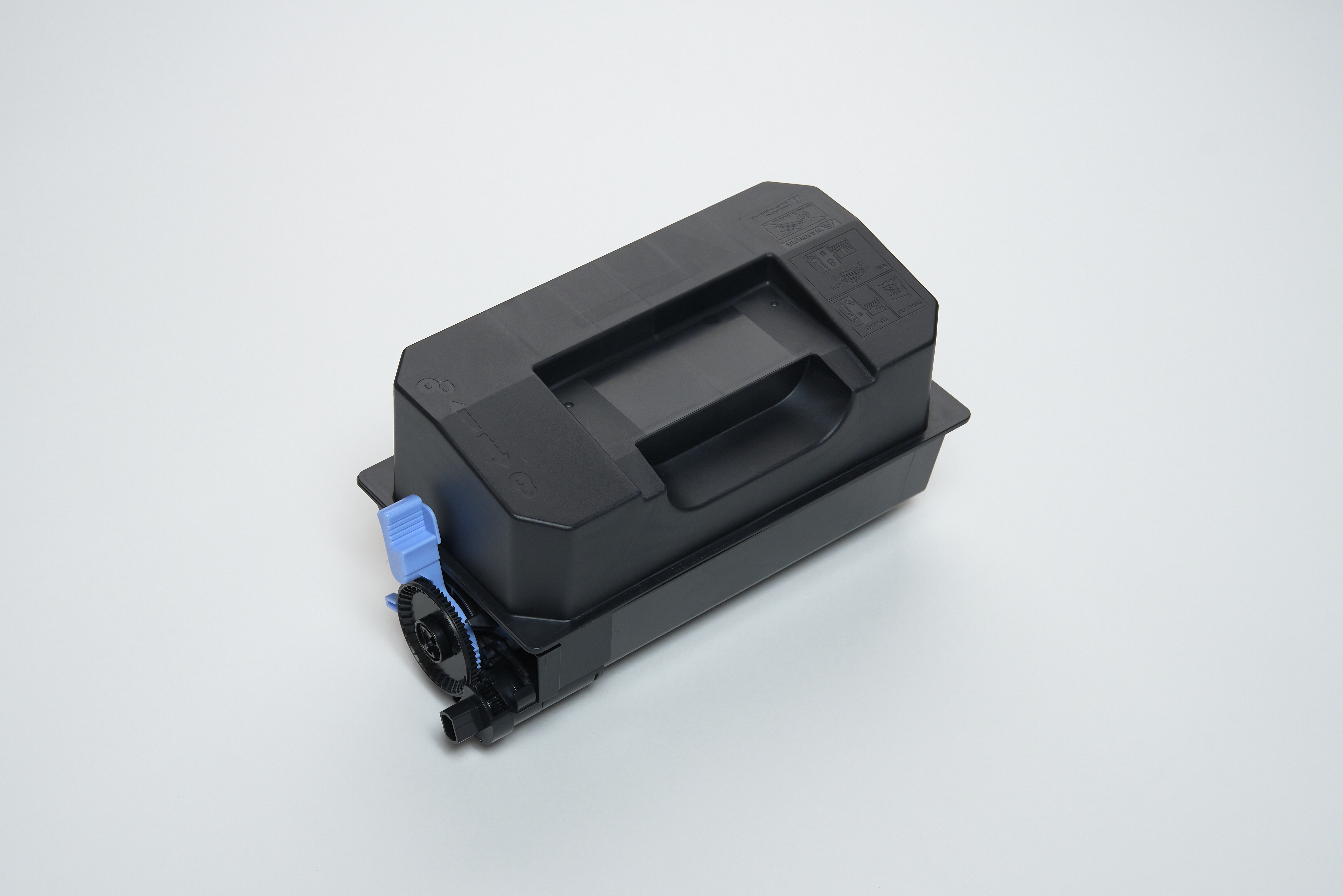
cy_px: 448
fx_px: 2798
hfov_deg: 27.0
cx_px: 672
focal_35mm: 75
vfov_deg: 18.2
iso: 250
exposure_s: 1/125
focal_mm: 50
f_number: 8
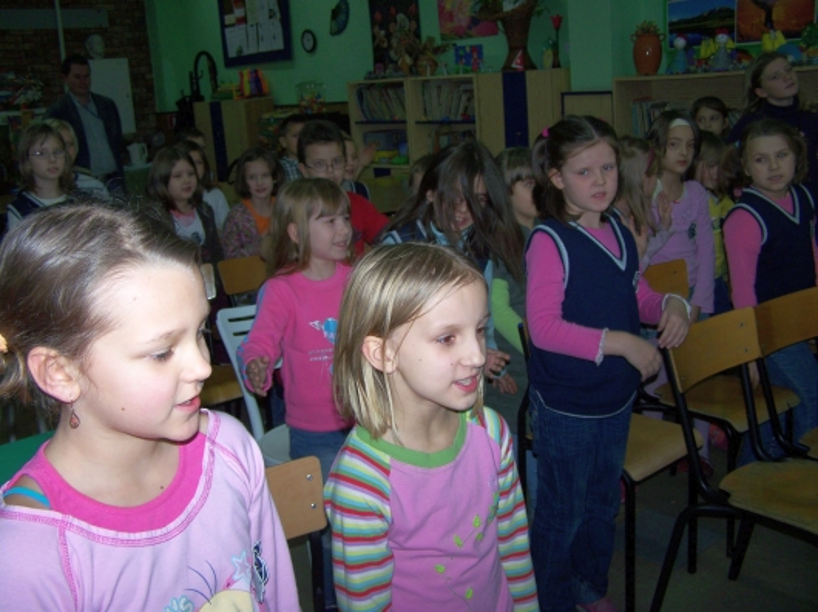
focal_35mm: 38
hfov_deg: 49.0
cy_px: 306
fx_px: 898
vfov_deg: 37.7
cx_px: 409
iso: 80
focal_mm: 6.3
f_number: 2.8
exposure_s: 1/60
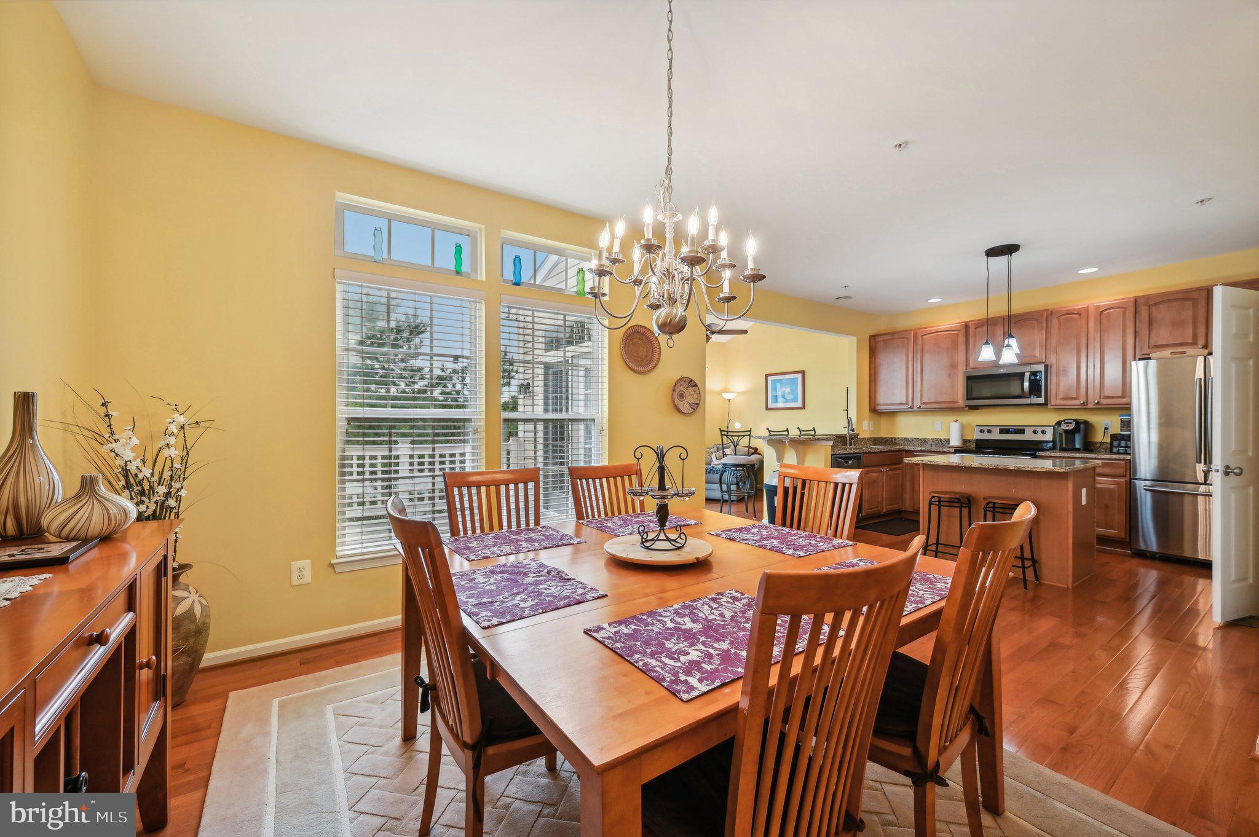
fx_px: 489
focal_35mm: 14
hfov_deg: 104.3
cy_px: 418
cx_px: 630
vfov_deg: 81.1
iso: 100
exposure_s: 1/25
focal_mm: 14
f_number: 8
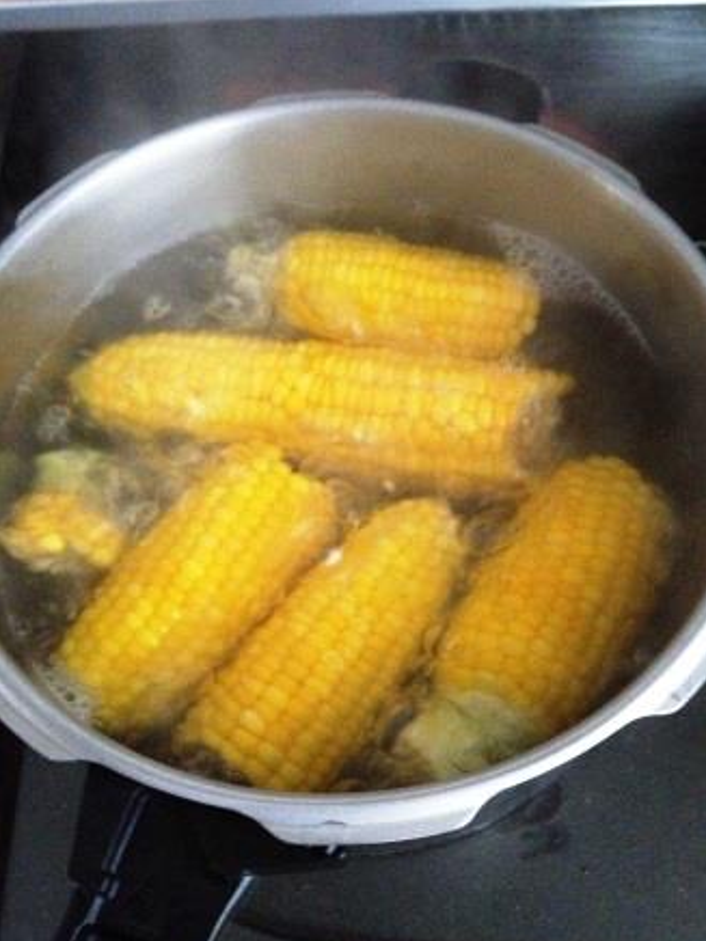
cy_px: 477
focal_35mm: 36
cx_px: 361
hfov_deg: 39.7
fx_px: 979
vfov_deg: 51.4
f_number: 2.4
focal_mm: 4.28
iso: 800
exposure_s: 1/15
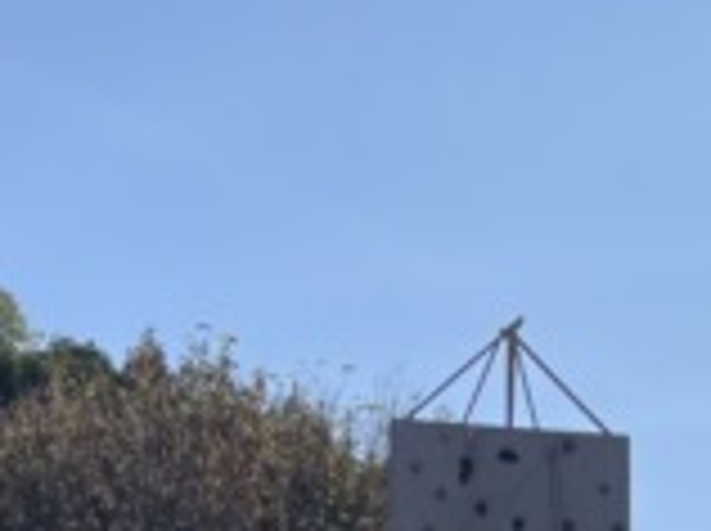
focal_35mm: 112
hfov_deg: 17.5
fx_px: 2297
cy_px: 900
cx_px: 544
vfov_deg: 12.3
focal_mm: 4.2
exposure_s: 1/4831
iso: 32
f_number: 1.6
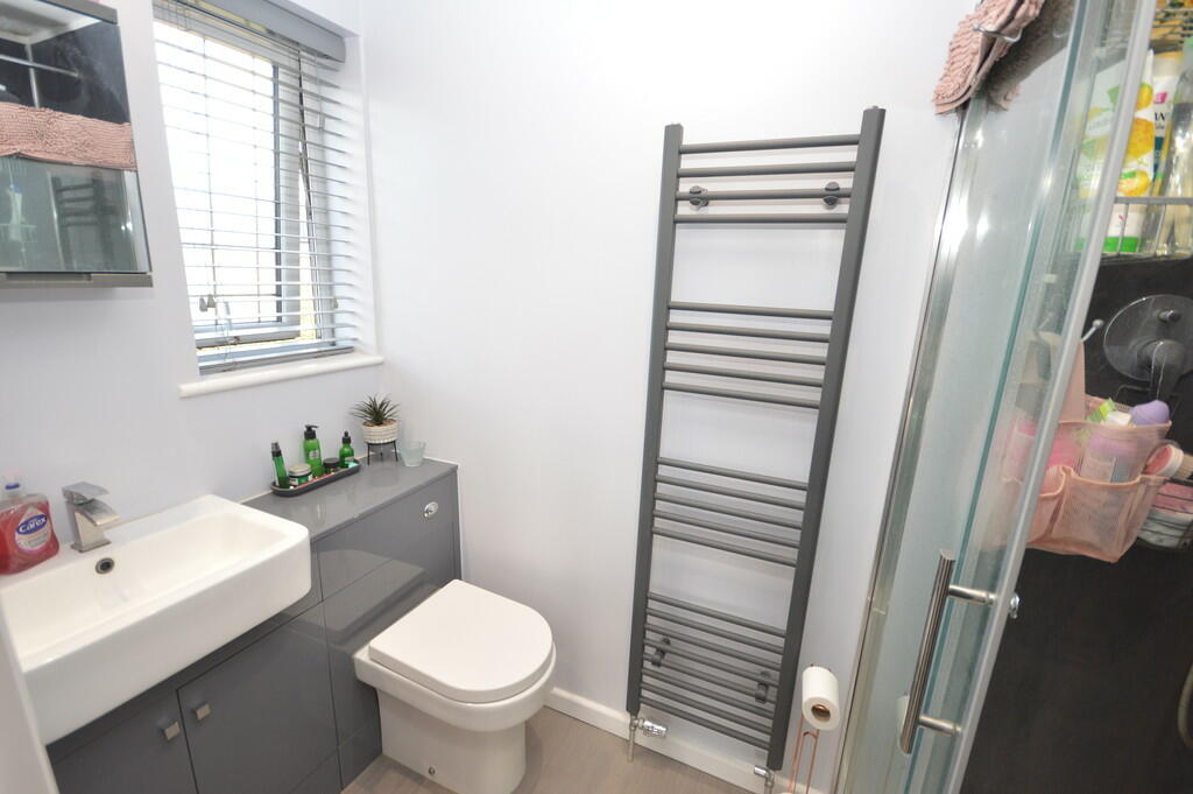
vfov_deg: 77.2
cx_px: 596
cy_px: 397
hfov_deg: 100.4
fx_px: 497
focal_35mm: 15
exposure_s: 1/80
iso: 400
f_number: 4.5
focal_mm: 10
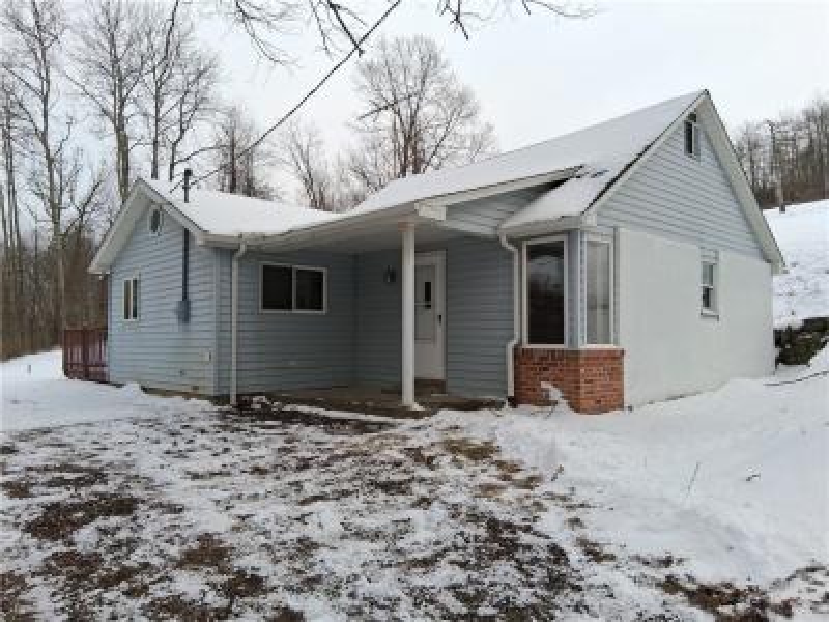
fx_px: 623
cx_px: 414
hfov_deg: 67.3
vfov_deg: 53.1
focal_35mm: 26
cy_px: 311
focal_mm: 3.98
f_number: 1.8
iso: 25
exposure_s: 1/476
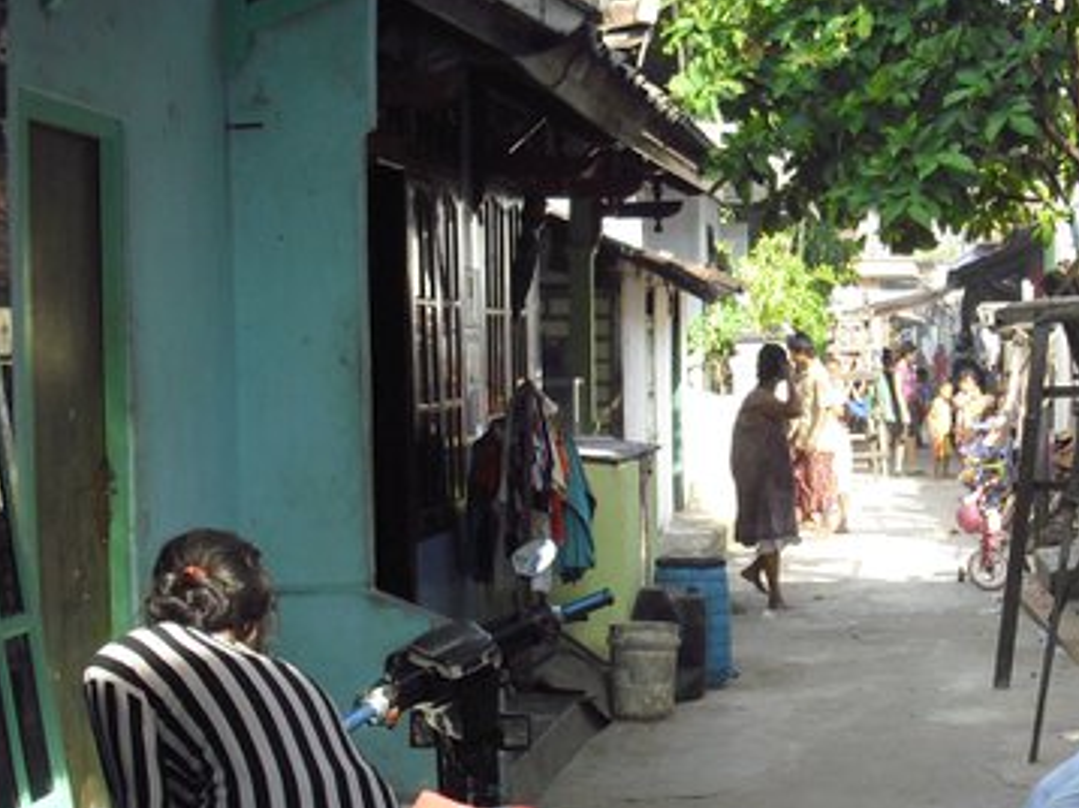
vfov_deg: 17.3
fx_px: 2648
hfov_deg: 22.8
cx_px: 814
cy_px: 410
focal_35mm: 85
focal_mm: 6.2
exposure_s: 1/250
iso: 100
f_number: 2.8
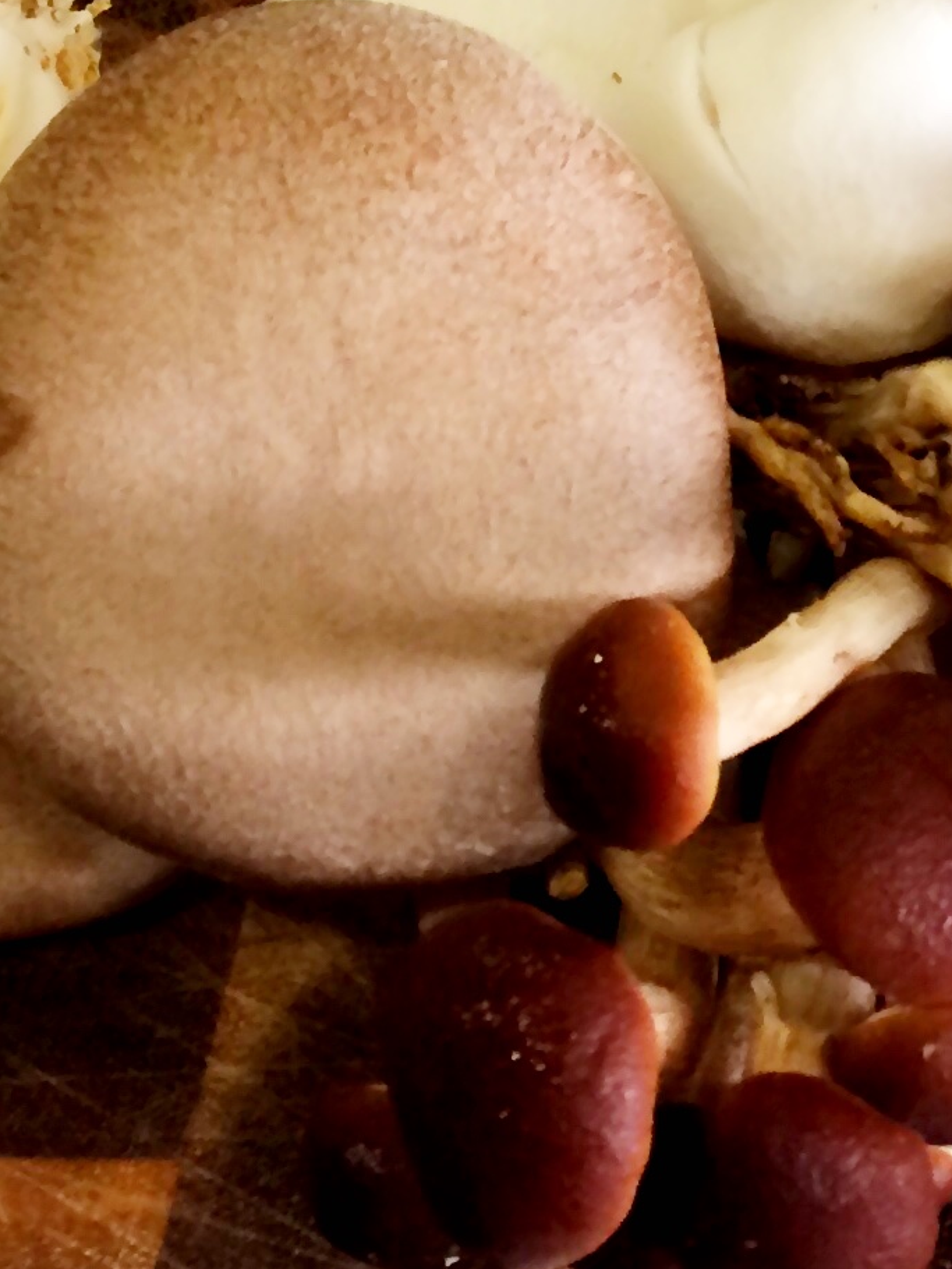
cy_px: -259
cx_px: 1335
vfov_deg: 17.9
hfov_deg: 13.6
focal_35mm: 104
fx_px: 3812
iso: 100
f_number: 2.2
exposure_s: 1/30
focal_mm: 4.15
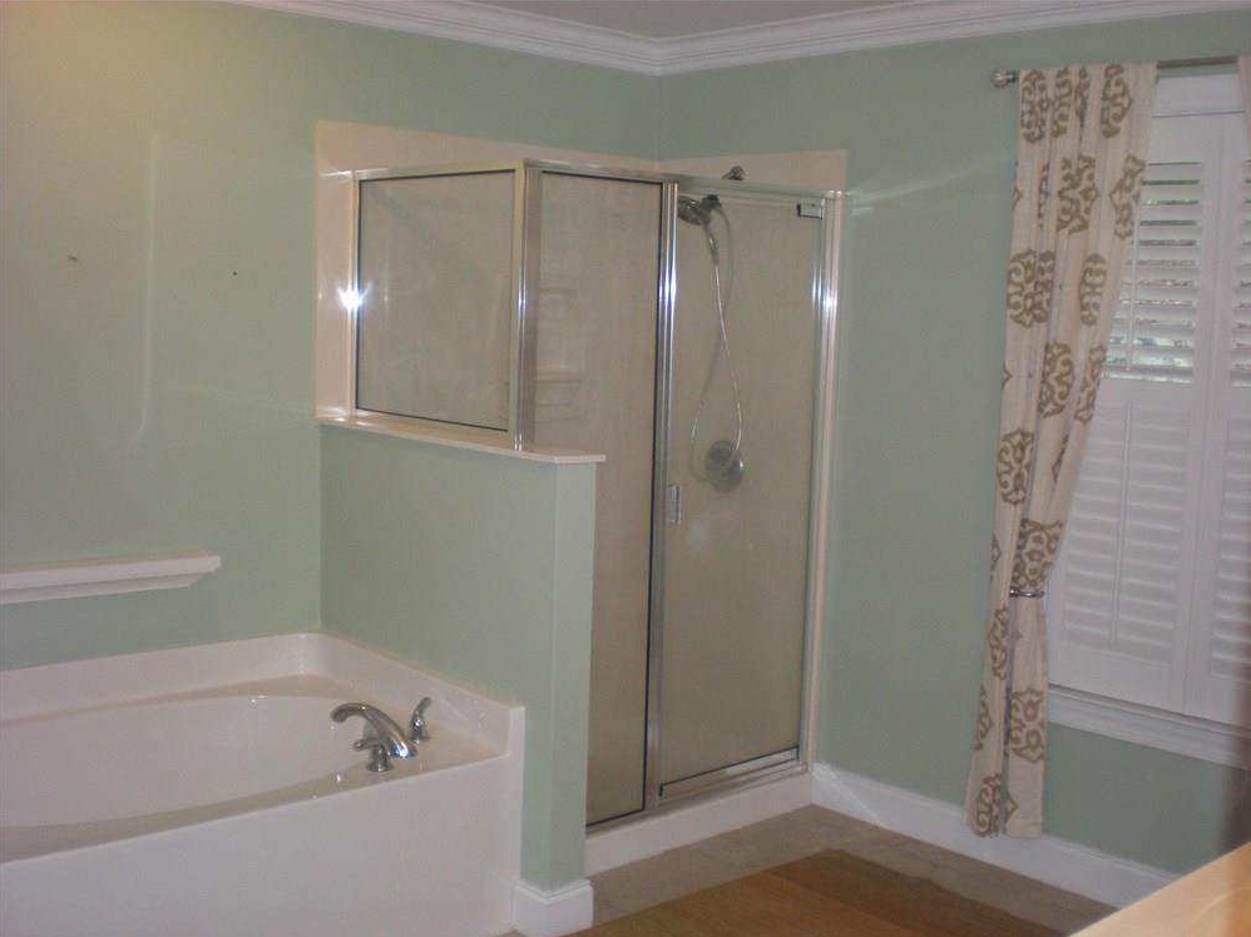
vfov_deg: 36.8
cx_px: 639
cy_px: 480
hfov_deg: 47.9
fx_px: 1409
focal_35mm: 39
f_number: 3.1
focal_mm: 6.3
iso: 148
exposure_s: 1/60
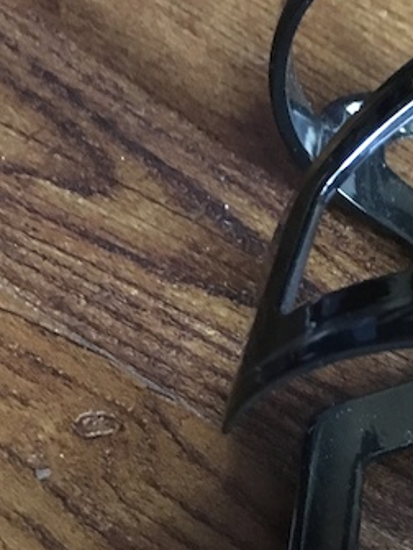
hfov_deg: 20.4
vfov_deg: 28.1
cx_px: 441
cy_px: 332
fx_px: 1098
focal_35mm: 69
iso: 640
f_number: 2.2
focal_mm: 4.15
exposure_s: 1/15
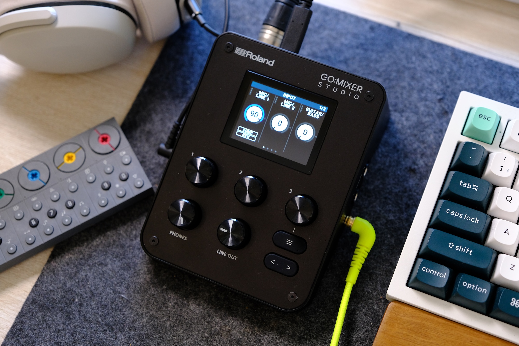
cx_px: 260
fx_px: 865
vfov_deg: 22.6
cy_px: 173
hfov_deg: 33.4
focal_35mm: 60
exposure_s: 1/100
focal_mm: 40.1
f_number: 2.8
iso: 1250
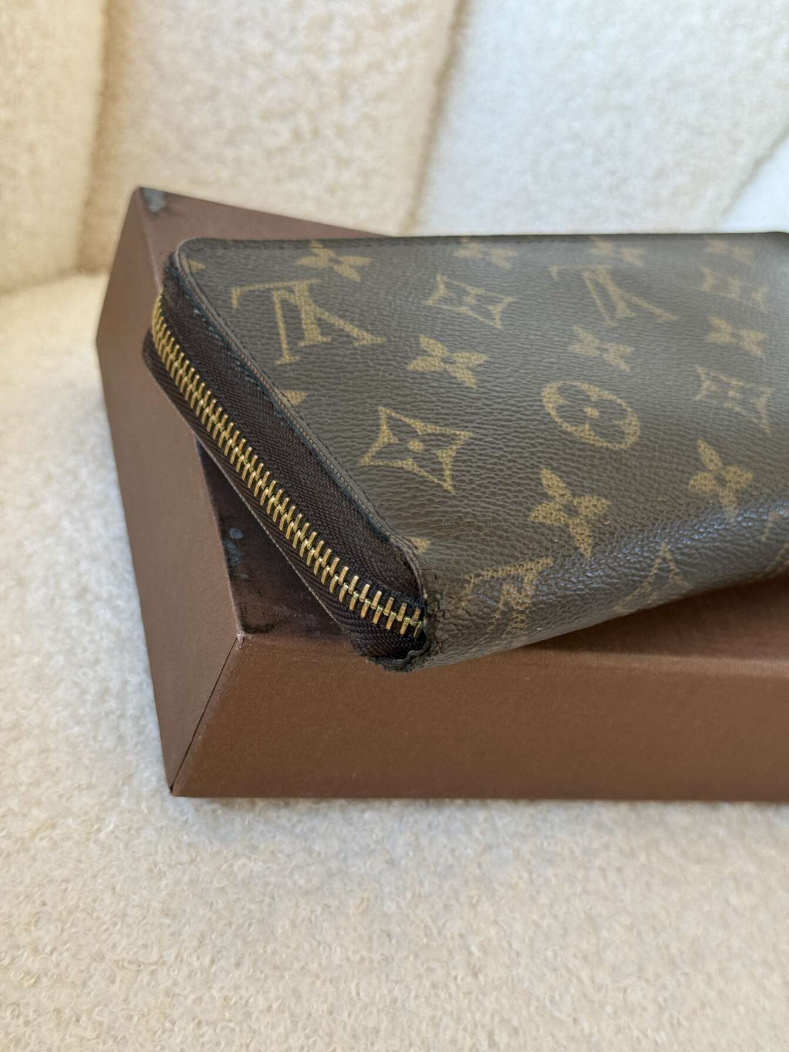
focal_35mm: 48
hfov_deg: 30.3
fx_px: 1458
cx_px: 394
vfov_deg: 39.7
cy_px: 526
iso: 80
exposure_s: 1/100
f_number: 1.78
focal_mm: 6.76
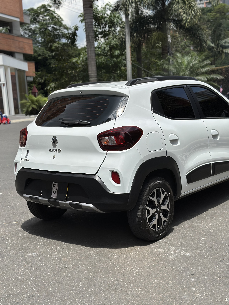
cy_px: 152
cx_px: 114
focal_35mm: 48
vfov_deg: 39.7
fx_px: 423
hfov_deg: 30.3
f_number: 1.78
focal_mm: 6.86
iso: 100
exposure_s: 1/8929
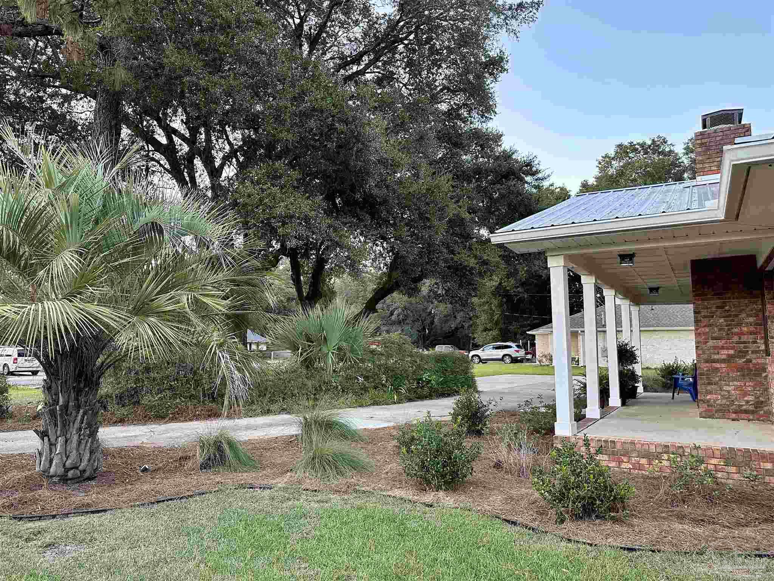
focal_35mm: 24
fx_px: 537
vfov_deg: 56.8
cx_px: 387
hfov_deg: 71.6
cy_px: 290
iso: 250
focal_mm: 6.86
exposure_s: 1/73
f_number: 1.78
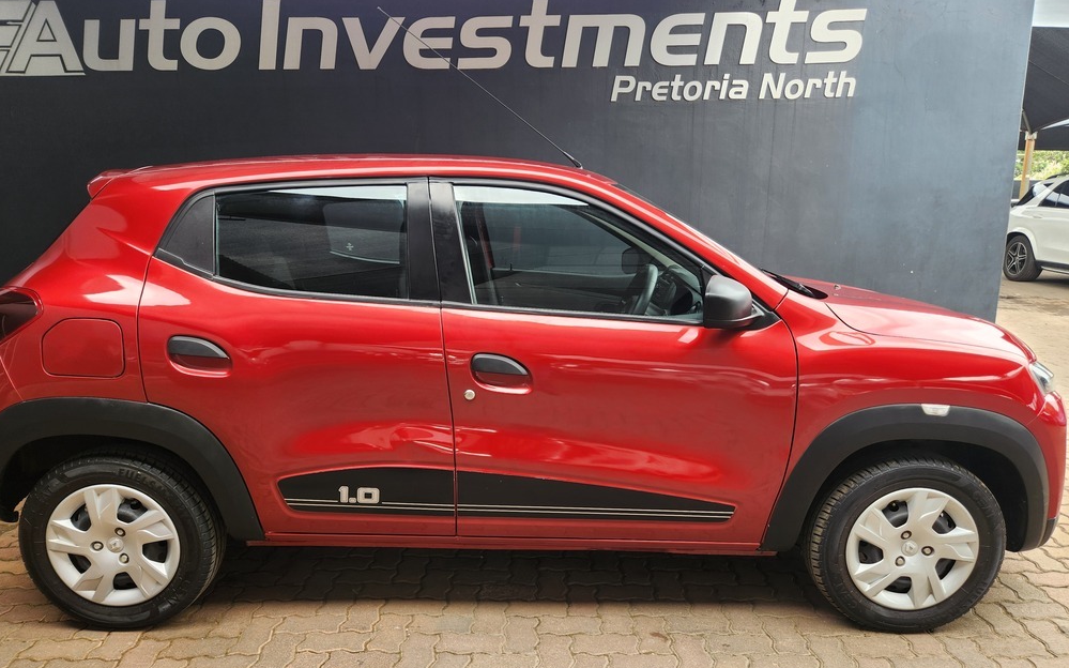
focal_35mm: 25
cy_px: 373
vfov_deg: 49.2
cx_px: 522
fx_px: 728
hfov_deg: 72.5
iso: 50
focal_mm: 5.4
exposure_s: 1/180
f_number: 1.8
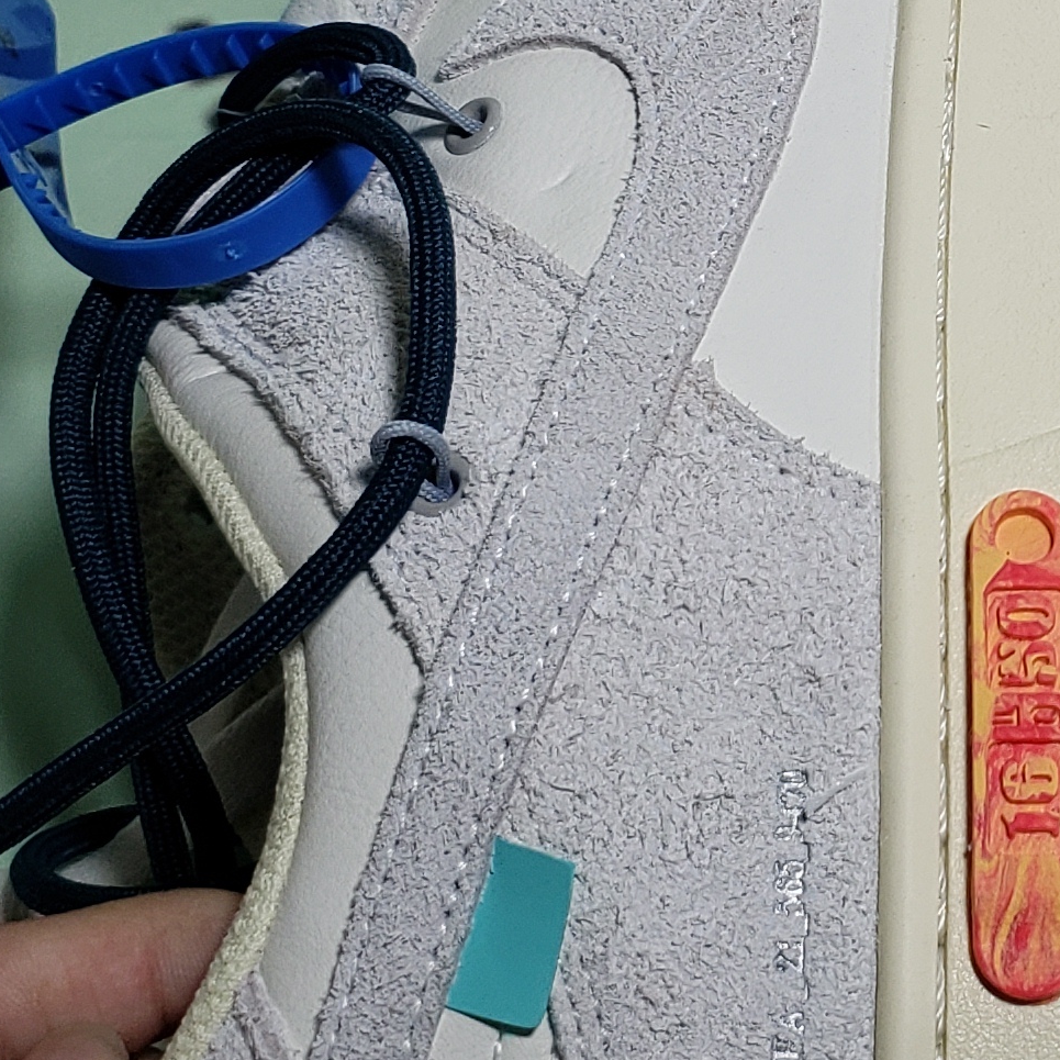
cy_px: 266
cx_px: 1217
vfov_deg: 18.0
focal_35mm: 96
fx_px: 3326
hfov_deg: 17.4
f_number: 1.5
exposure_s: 1/781
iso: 50
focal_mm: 4.3
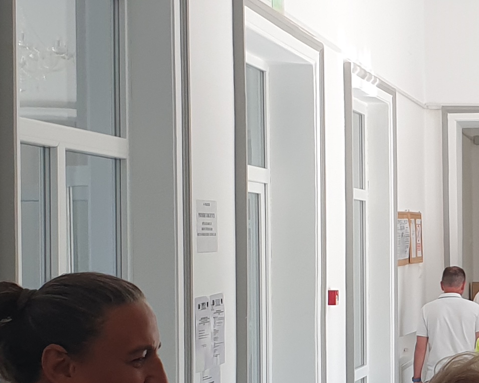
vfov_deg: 14.4
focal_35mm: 107
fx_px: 1517
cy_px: 258
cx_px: 541
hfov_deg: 17.3
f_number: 2.4
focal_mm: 4.3
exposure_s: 1/100
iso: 50
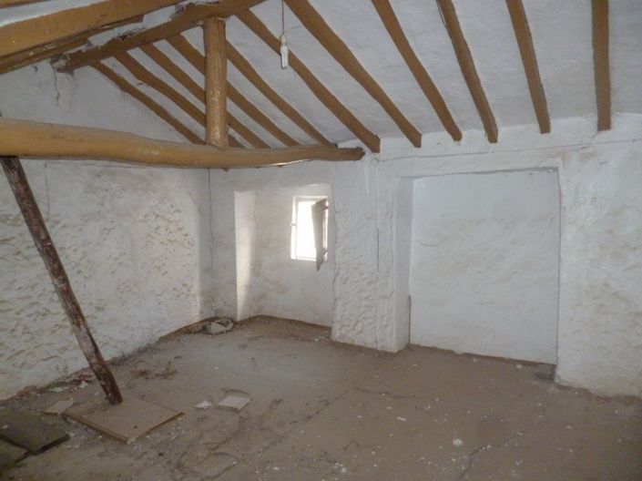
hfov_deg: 71.6
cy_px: 240
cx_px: 321
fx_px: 445
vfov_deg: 56.8
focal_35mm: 24
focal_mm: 4.3
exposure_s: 1/60
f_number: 2.5
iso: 500
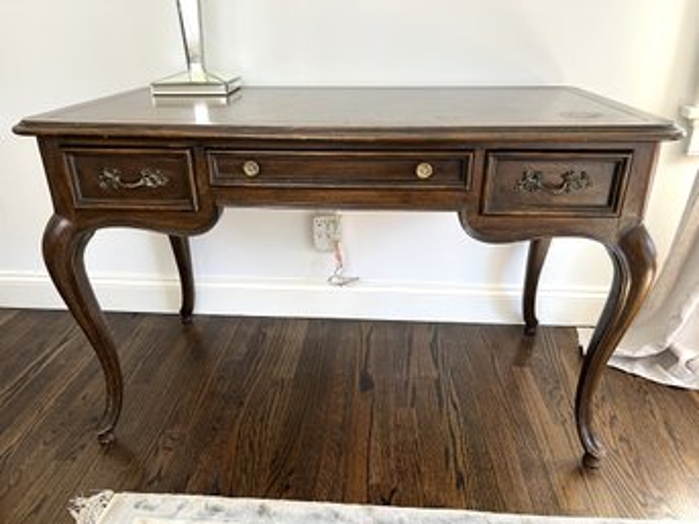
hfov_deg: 67.3
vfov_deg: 53.0
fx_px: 525
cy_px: 262
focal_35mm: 26
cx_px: 350
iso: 100
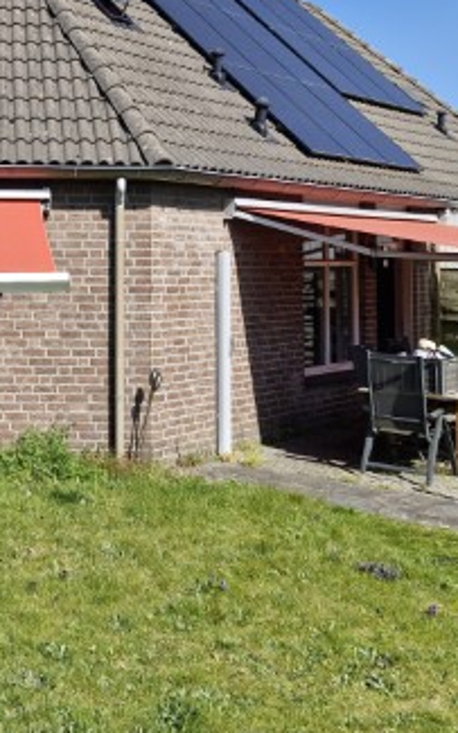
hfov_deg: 25.8
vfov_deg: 40.9
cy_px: 201
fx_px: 959
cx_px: 23
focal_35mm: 48
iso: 50
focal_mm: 5.54
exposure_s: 1/1600
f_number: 1.8
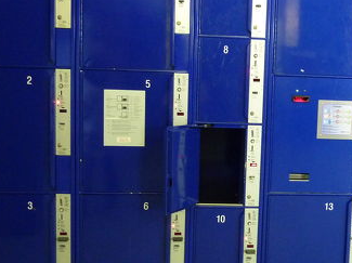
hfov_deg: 37.6
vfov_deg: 29.0
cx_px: 249
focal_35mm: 50
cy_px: 137
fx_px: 508
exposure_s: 1/8
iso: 400
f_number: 3.3
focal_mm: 4.1
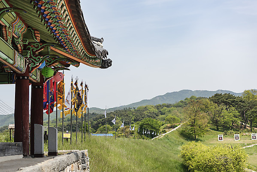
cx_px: 128
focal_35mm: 70
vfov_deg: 19.5
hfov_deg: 28.8
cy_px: 86
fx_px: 500
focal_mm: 70
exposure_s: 1/640
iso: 100
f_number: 5.6
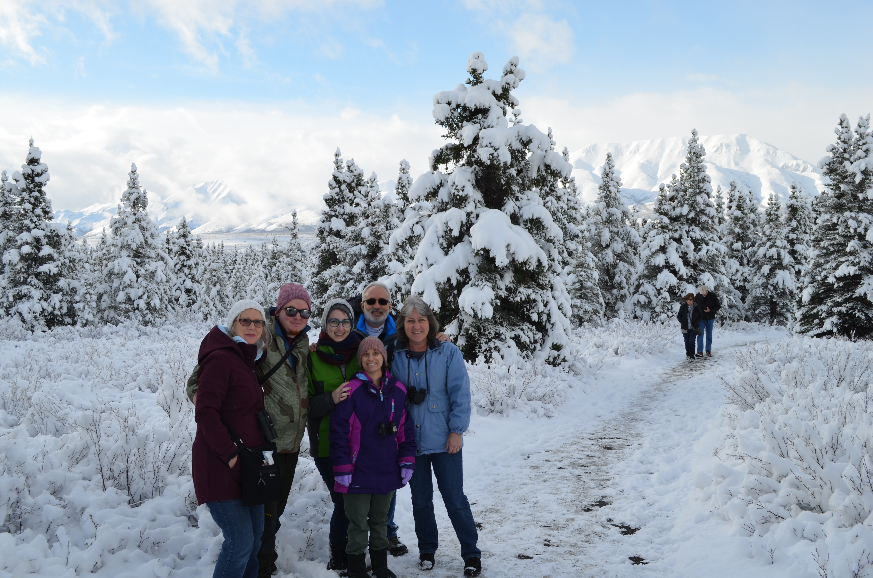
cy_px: 289
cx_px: 436
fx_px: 871
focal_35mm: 36
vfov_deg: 36.7
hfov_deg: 53.2
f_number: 8
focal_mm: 24
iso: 125
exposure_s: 1/250
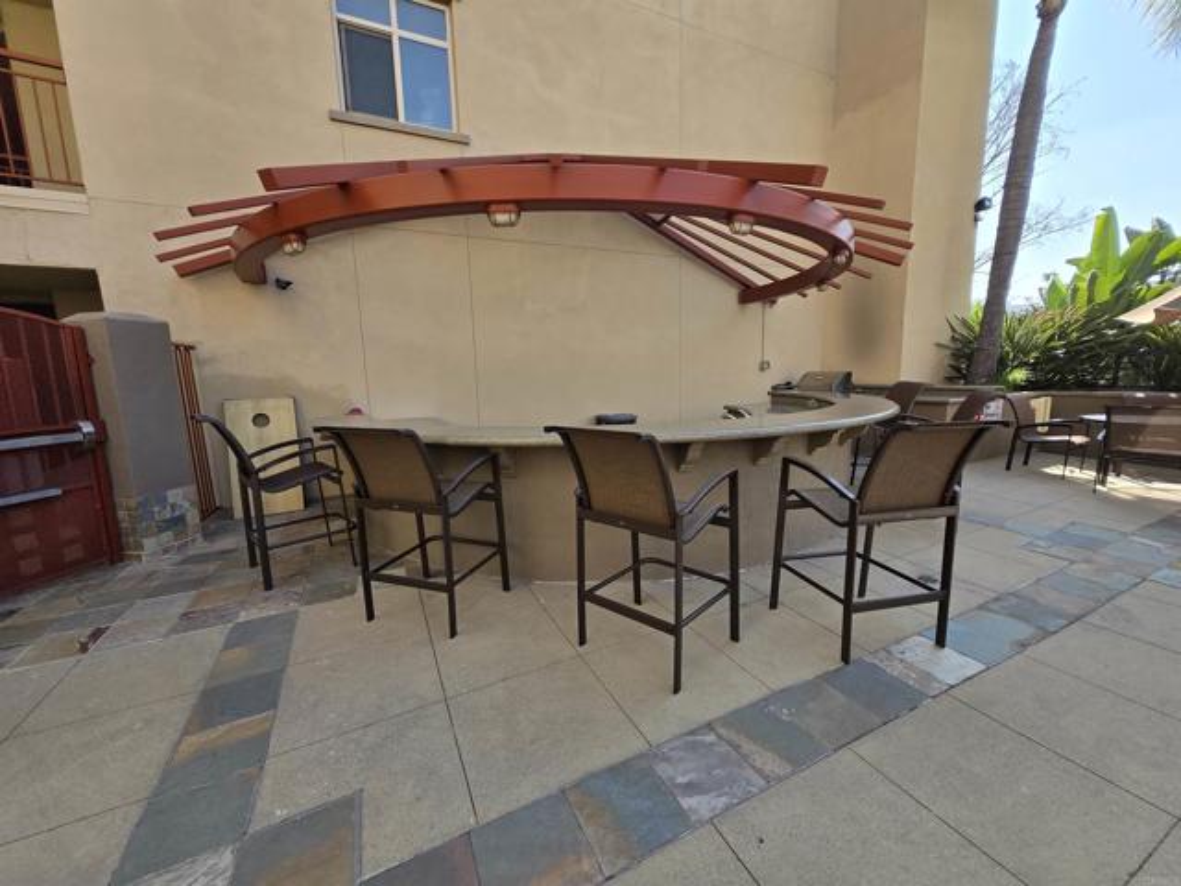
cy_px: 443
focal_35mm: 13
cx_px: 590
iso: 25
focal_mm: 1.7
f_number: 2.2
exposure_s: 1/504
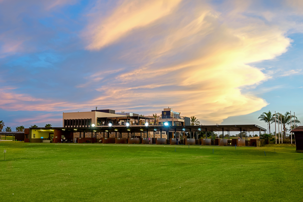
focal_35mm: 31
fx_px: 261
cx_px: 152
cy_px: 101
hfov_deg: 60.3
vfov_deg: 42.3
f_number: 9
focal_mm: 31
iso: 100
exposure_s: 1/8
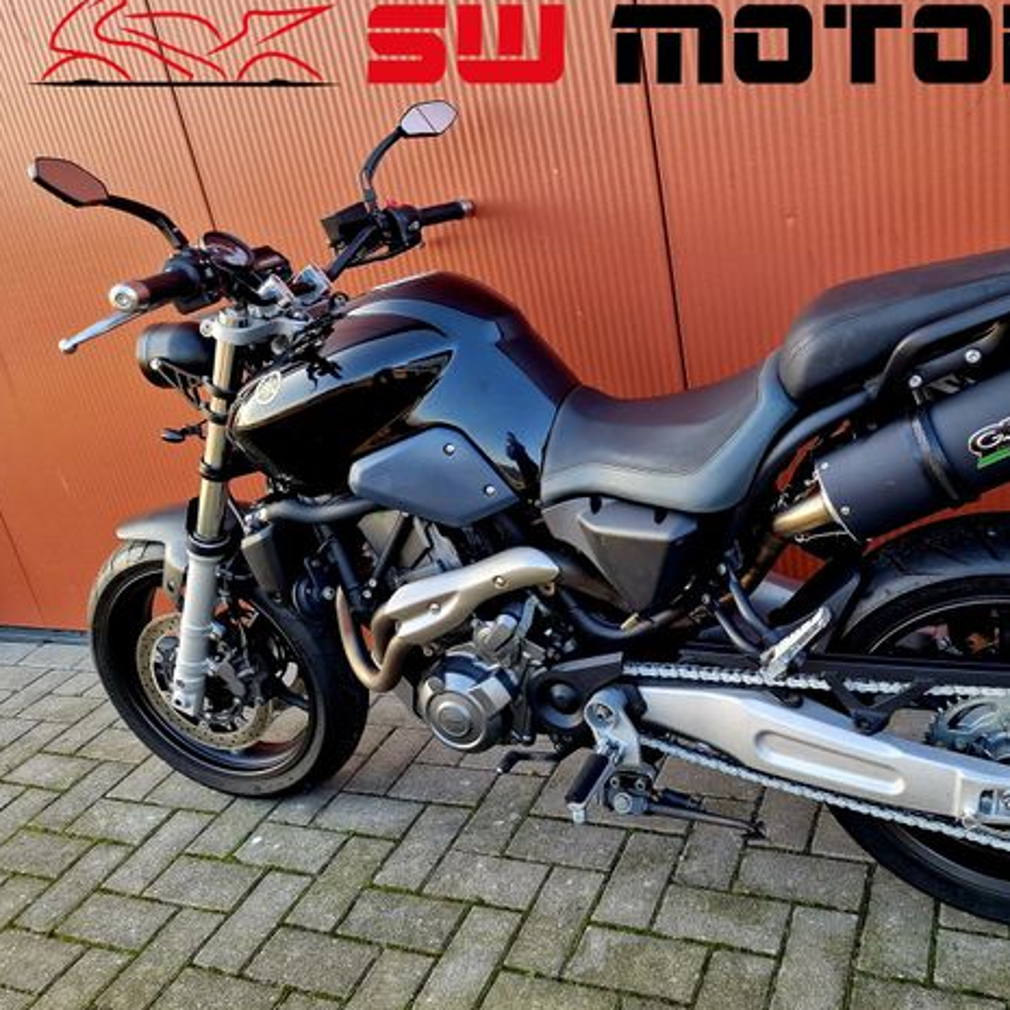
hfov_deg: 56.4
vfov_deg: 57.3
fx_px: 924
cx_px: 652
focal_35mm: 28
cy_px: 497
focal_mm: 6.4
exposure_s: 1/182
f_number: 1.8
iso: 50
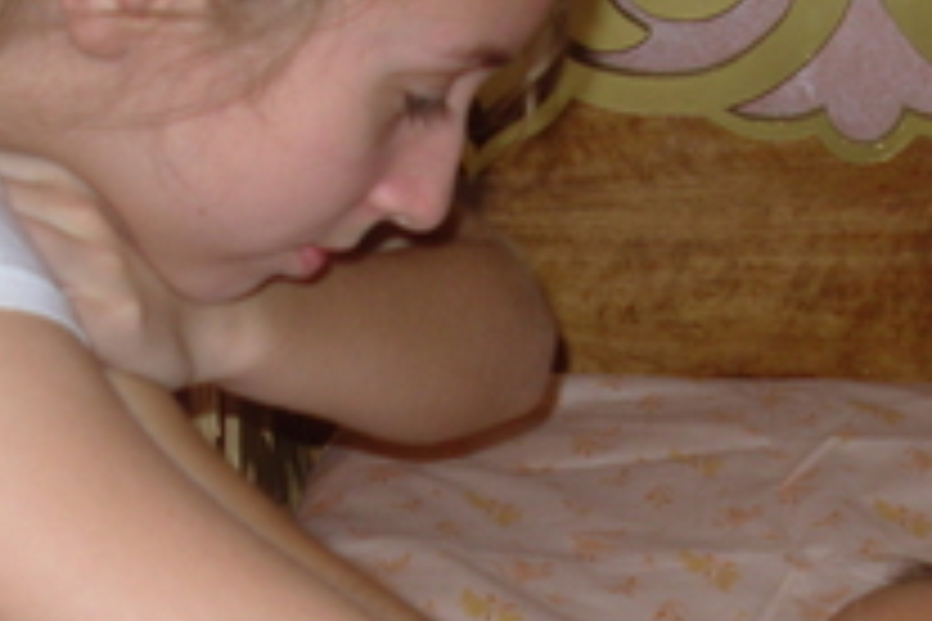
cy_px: 513
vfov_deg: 15.8
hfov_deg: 23.5
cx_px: 630
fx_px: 2226
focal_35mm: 86
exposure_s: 1/32
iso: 50
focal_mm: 6.3
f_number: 2.9
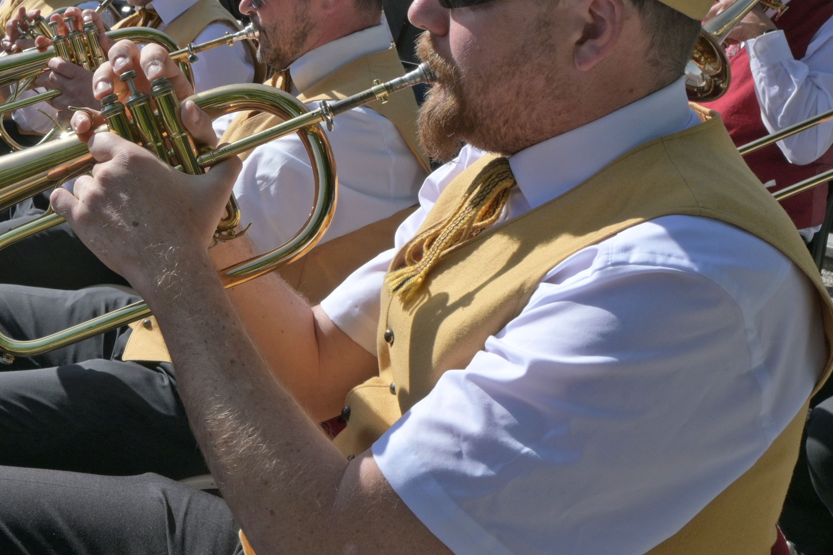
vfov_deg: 22.8
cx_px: 92
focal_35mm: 59
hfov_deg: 32.3
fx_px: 1365
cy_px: 158
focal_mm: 20
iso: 200
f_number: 9
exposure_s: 1/500
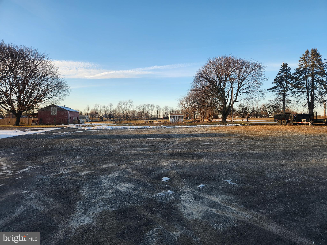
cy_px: 122
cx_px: 164
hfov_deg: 73.9
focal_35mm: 23
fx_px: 217
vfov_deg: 58.9
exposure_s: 1/463
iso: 20
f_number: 1.8
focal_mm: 5.4
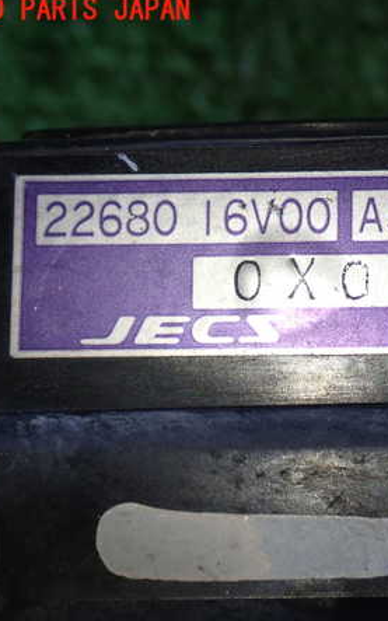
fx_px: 1505
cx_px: 356
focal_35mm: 89
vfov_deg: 23.3
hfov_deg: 14.5
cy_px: 308
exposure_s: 1/80
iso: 200
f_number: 3.6
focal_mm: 11.09
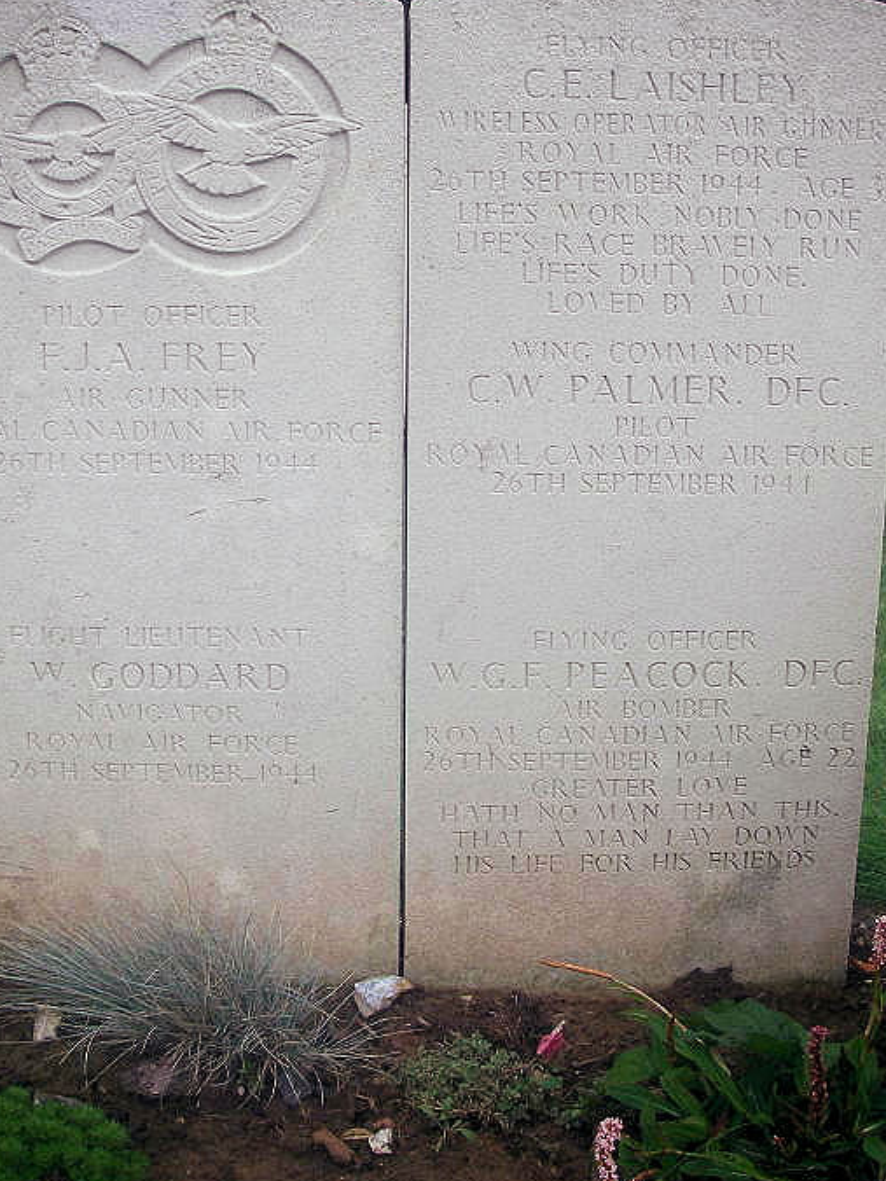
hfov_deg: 32.2
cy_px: 550
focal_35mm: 45
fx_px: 1536
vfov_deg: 42.1
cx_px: 404
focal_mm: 6.3
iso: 64
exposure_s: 1/100
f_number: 3.3
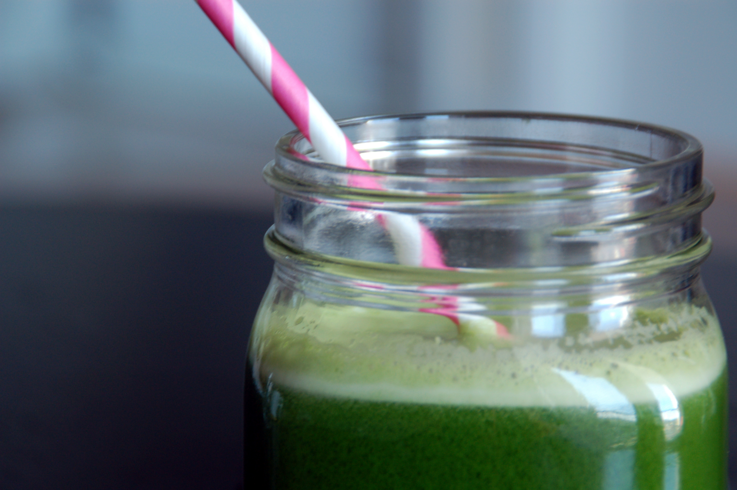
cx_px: 368
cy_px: 245
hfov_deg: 11.0
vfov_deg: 7.3
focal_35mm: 188
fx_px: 3835
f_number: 7.1
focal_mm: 125
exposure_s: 1/15
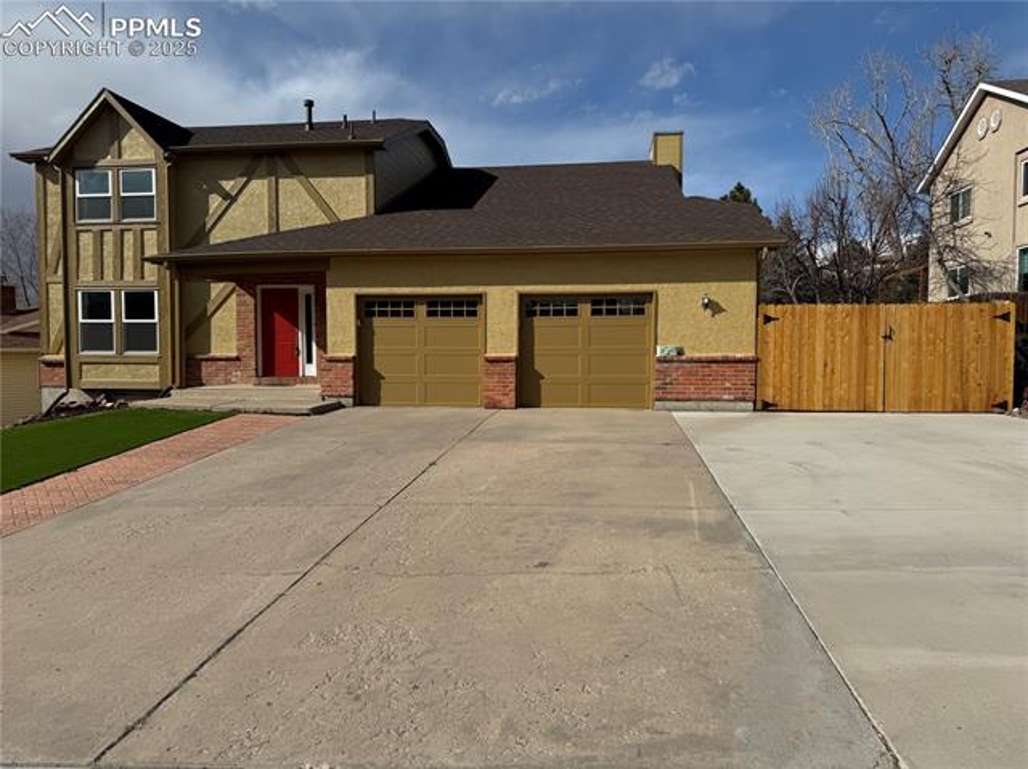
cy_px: 384
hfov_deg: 71.6
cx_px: 514
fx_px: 712
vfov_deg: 56.8
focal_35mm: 24
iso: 80
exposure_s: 1/7937
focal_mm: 6.76
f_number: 1.78
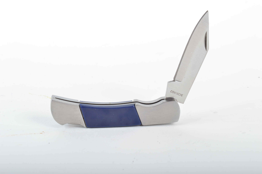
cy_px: 87
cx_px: 131
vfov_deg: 16.5
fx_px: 600
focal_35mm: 82
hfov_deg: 24.6
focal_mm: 55
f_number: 13
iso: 100
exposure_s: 1/200
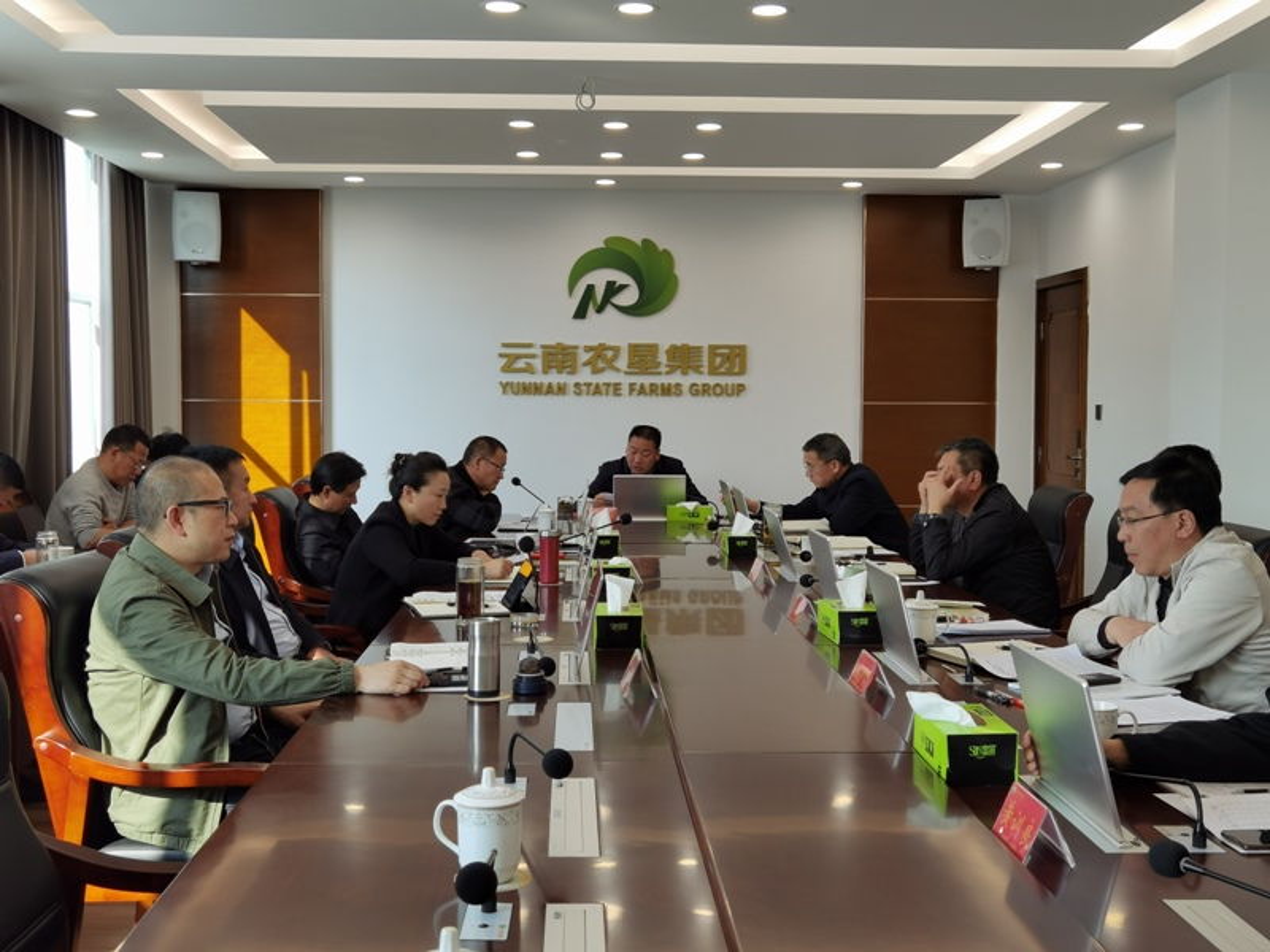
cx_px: 635
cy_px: 476
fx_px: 1468
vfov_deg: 36.0
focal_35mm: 40
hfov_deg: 46.8
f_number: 1.9
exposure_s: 1/426
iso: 50
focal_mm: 6.71
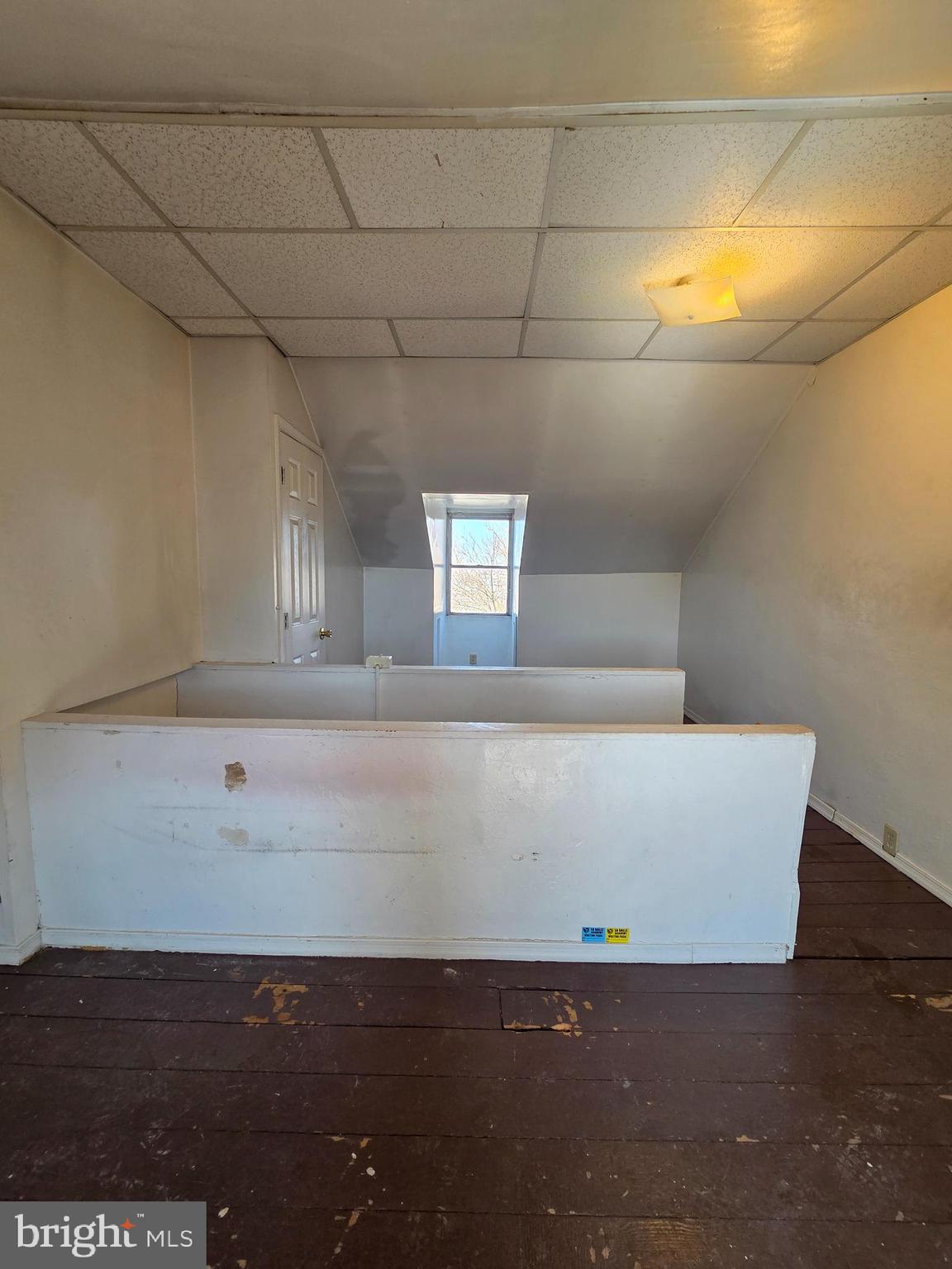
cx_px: 476
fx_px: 477
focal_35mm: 13
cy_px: 634
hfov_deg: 89.9
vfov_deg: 106.2
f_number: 2.2
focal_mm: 2.2
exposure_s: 1/120
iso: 160
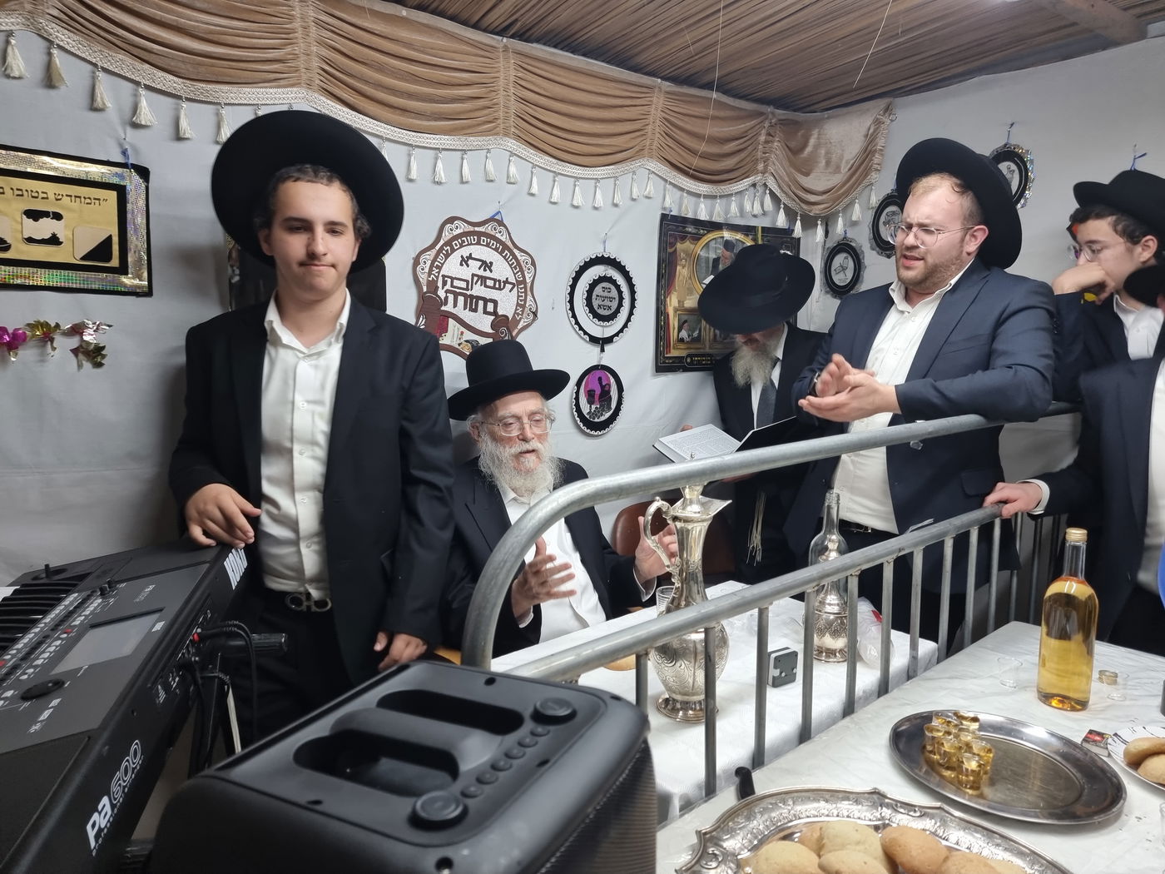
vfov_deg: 56.8
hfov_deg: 71.6
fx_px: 808
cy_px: 437
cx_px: 582
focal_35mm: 24
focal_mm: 6.7
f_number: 1.8
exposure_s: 1/100
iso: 80
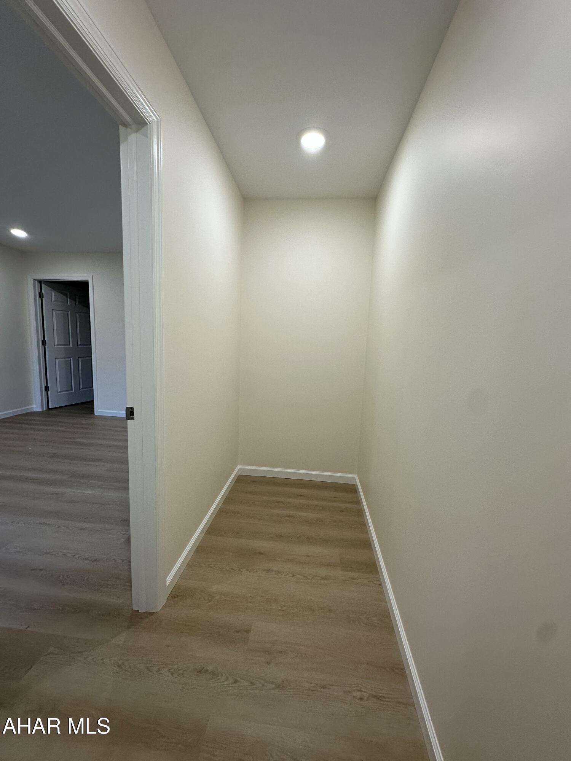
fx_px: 308
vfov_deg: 102.1
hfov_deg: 85.7
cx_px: 286
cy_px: 380
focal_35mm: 14
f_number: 2.2
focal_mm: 2.22
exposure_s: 1/120
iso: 125
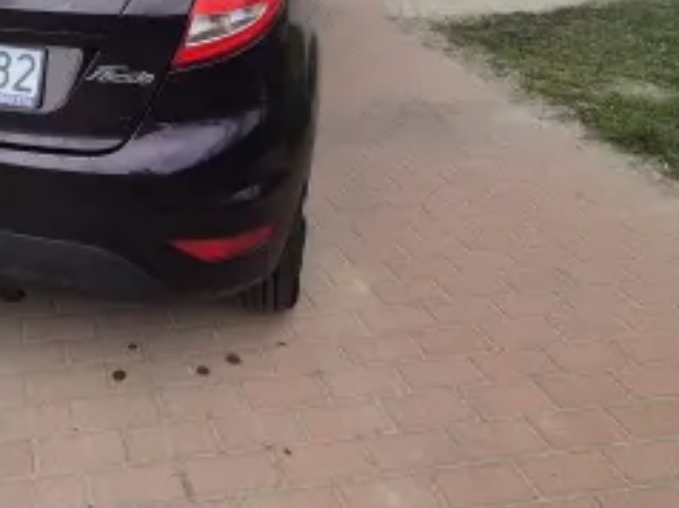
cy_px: -31
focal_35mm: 35
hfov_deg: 47.6
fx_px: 686
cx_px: 74
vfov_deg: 35.6
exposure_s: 1/838
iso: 50
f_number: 2.2
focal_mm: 2.2
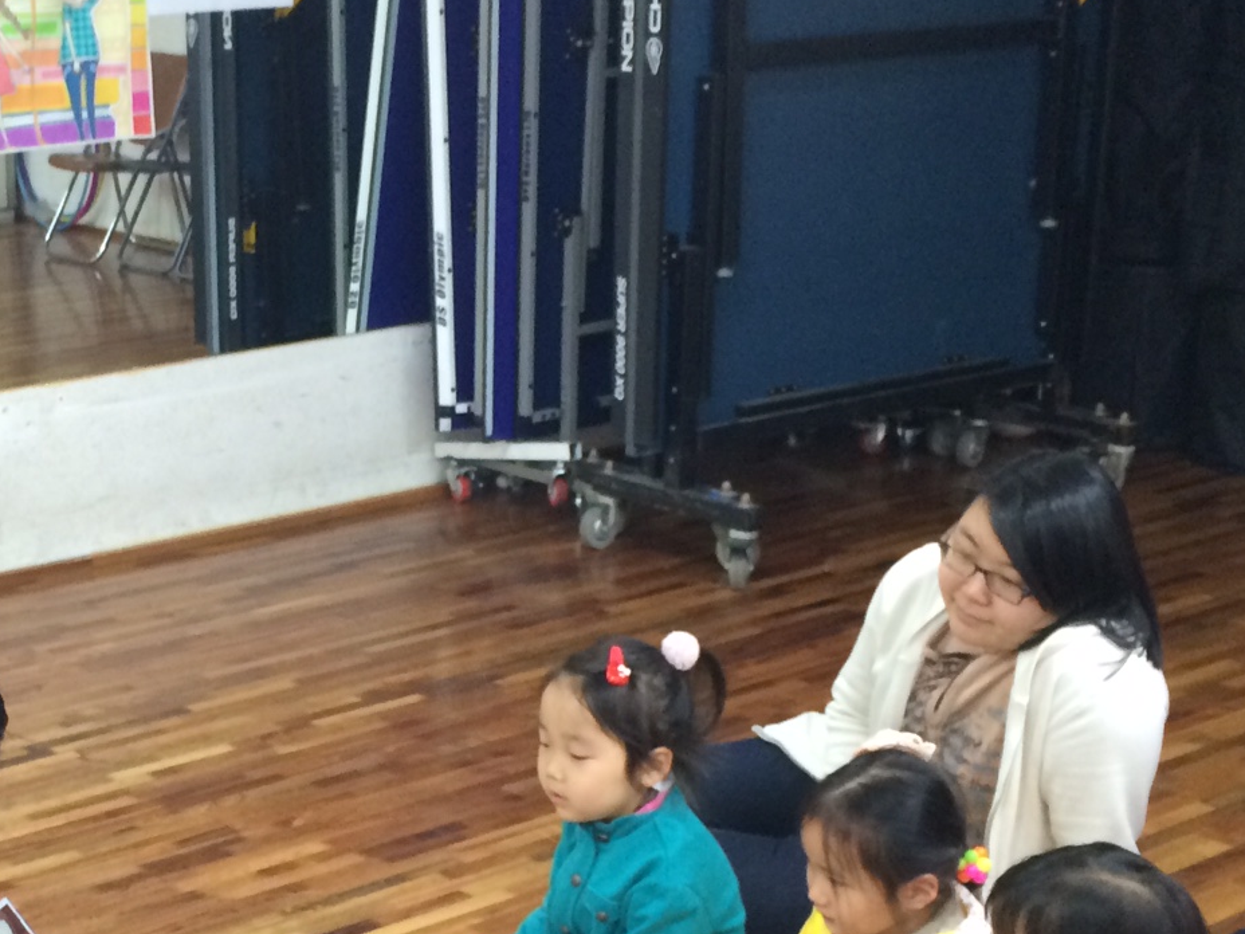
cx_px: 248
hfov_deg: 29.6
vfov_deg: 22.8
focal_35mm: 64
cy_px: 672
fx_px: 2302
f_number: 2.2
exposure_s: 1/30
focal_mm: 4.15
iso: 160
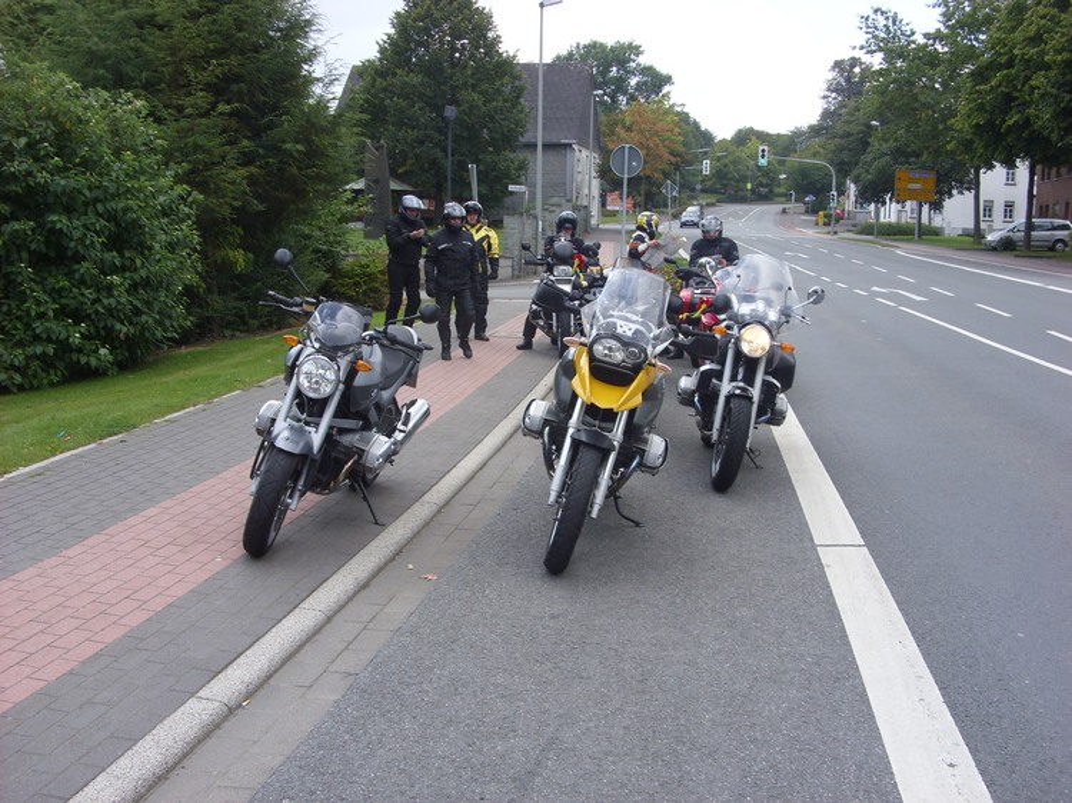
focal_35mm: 38
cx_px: 536
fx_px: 1176
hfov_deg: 49.0
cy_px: 402
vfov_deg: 37.7
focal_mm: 6.3
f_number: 2.8
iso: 50
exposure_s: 1/353
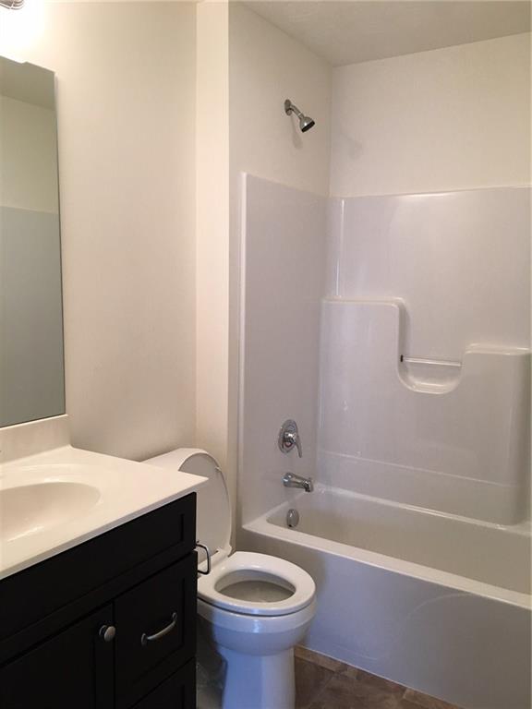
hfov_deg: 48.2
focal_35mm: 29
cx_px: 266
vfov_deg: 61.7
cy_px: 354
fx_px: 594
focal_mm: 4.15
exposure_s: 1/30
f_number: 2.2
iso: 40
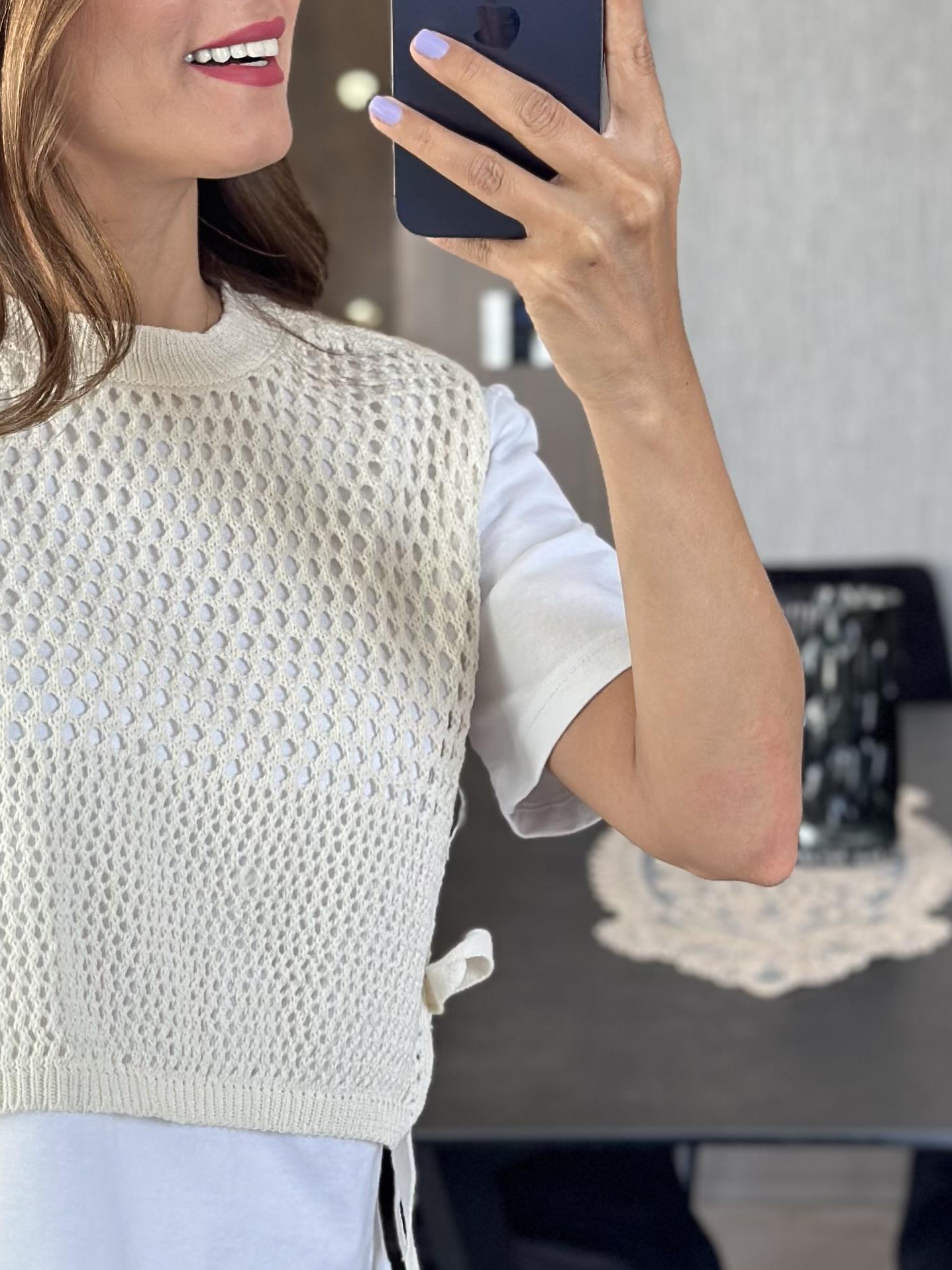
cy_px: 695
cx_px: 138
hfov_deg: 14.5
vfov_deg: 19.4
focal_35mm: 101
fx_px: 3704
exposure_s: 1/121
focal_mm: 6.86
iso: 80
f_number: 1.78
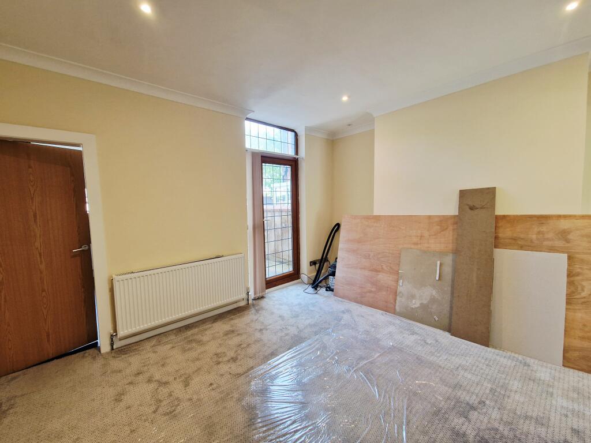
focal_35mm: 13
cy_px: 222
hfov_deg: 106.2
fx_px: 222
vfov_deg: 89.9
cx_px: 296
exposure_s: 1/50
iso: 125
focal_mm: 2.2
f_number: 2.2
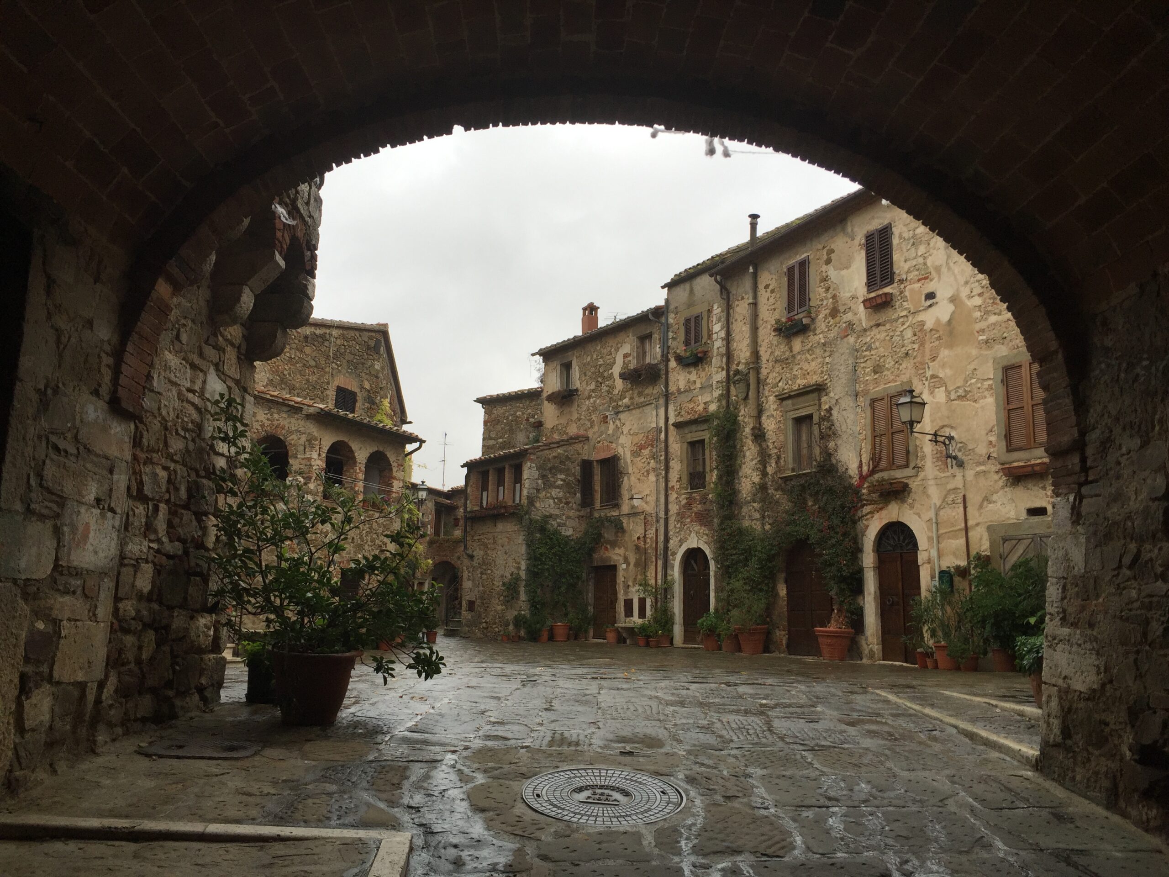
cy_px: 438
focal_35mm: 29
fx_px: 979
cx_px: 584
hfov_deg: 61.7
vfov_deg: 48.2
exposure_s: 1/289
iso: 32
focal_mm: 4.15
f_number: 2.2
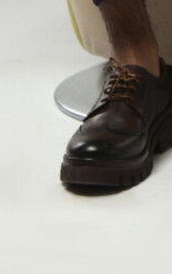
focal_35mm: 190
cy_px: -227
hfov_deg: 6.8
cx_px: 268
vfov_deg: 10.4
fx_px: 1423
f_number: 5.6
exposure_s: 1/125
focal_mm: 40
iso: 400
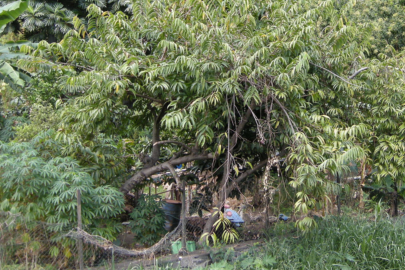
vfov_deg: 32.6
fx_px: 461
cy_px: 116
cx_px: 212
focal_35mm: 41
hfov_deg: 47.4
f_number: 3
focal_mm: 7.5
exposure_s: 1/69
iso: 64
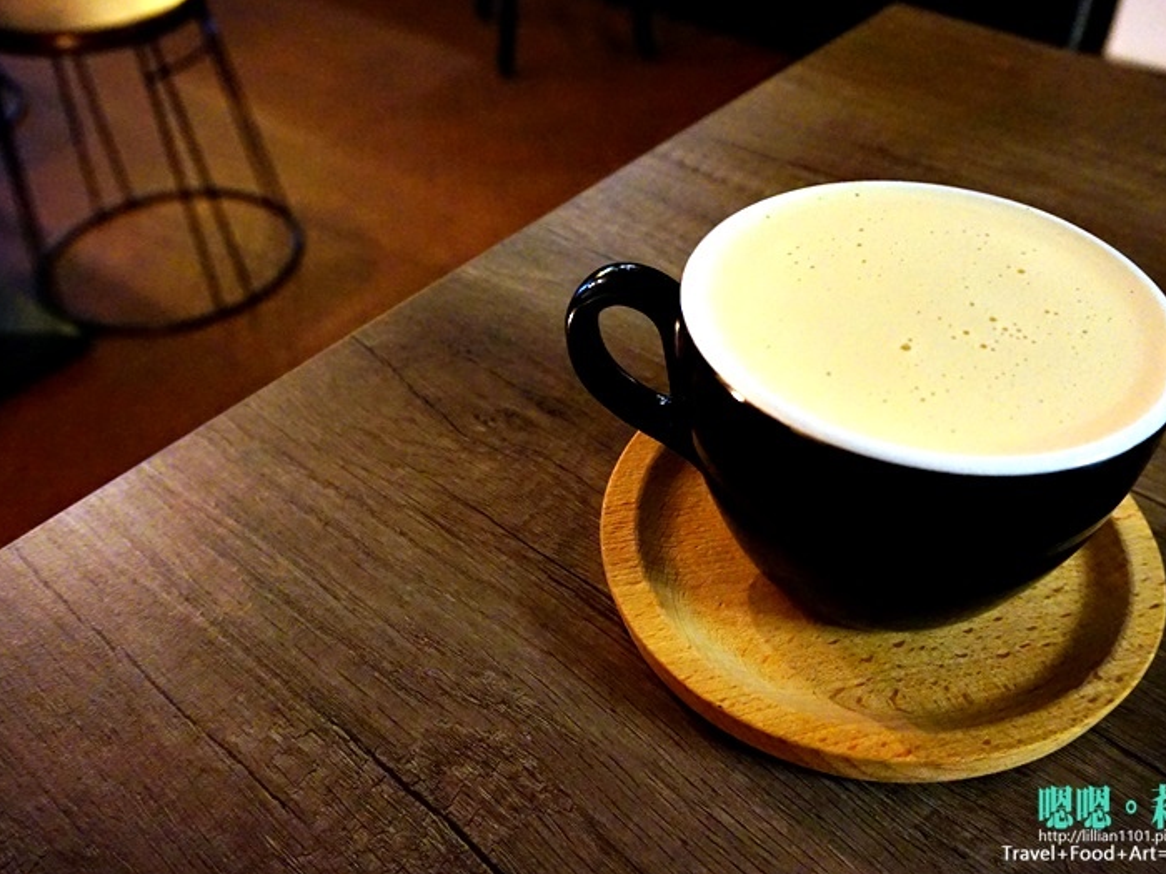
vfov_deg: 42.9
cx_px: 617
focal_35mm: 33
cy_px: 437
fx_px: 1112
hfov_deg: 55.3
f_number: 5
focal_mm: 20
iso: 3200
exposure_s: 1/25
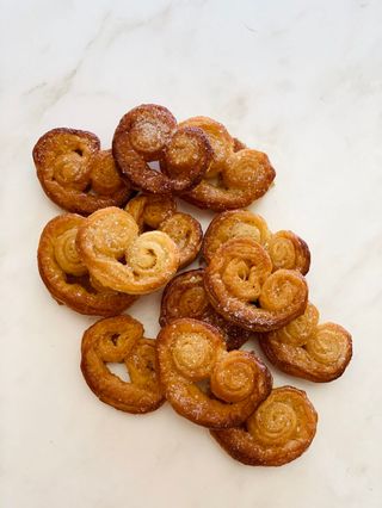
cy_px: 254
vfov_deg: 36.8
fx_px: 764
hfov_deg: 28.1
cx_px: 191
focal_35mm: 52
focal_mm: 6
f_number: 2.4
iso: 50
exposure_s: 1/122
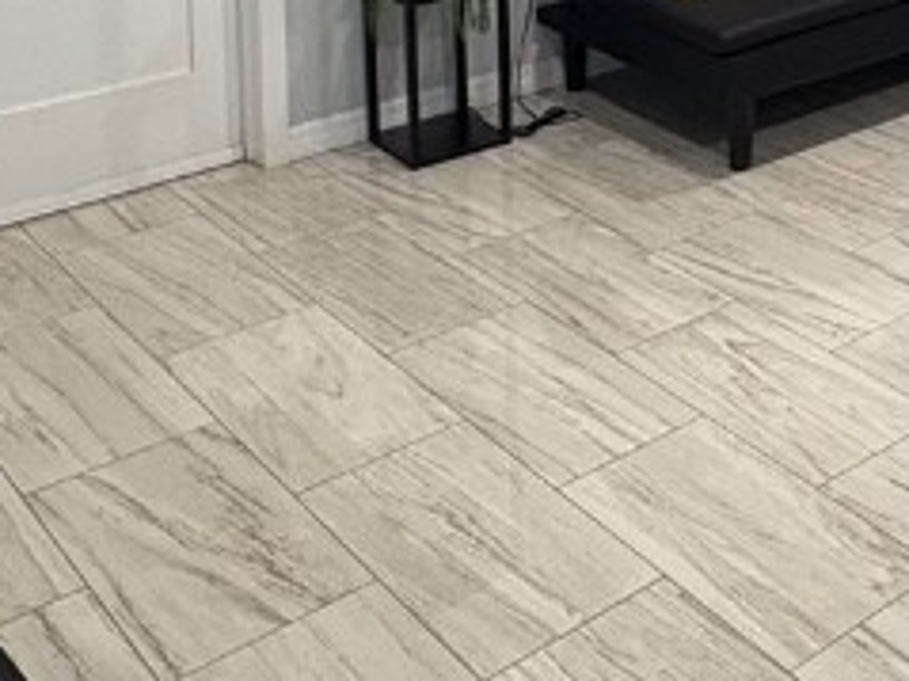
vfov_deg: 21.5
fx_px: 1575
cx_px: 1042
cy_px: -263
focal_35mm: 60
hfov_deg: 28.7
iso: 200
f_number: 2.2
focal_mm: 2.22
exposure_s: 1/60
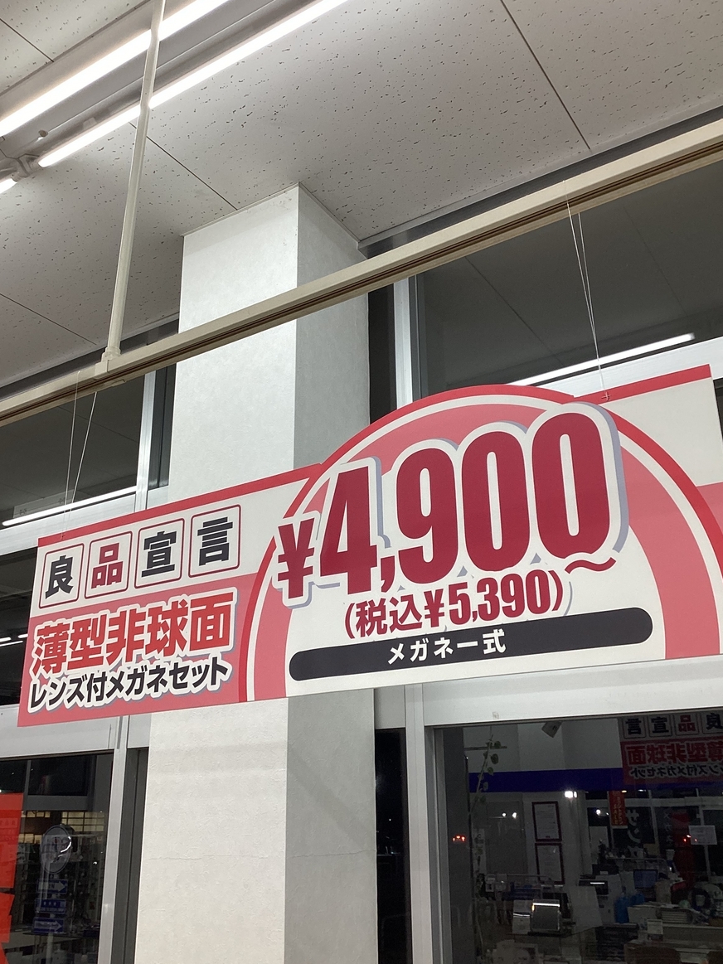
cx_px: 358
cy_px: 484
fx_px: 891
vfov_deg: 56.8
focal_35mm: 32
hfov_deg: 44.2
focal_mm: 3.3
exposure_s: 1/100
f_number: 2.4
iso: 40
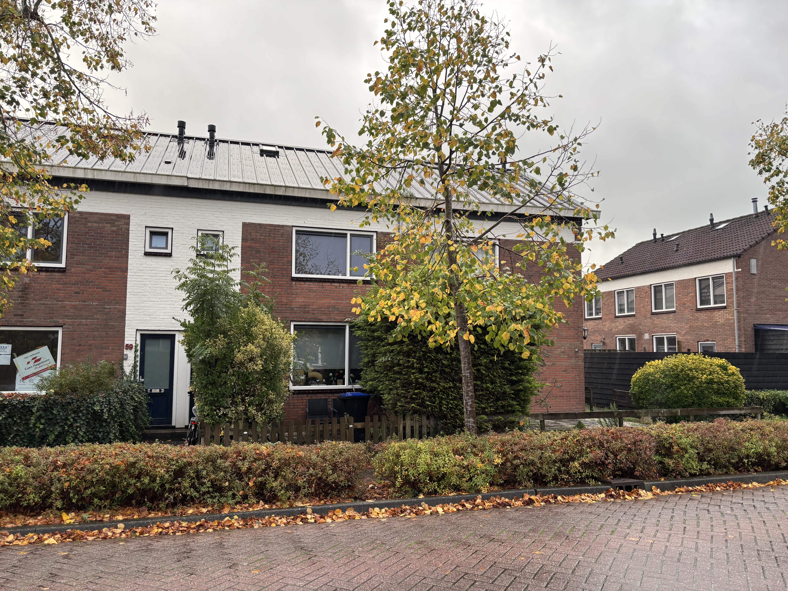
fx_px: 592
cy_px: 296
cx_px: 394
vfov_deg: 53.1
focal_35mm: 26
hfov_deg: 67.3
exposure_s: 1/121
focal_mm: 6
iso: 64
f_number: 1.6
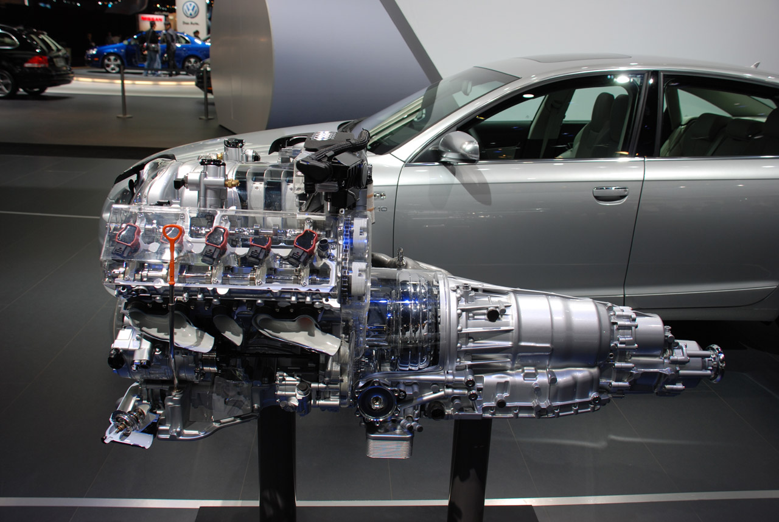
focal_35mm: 33
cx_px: 390
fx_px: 715
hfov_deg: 57.2
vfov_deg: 40.1
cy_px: 261
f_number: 4.5
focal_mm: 22
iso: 100
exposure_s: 1/80
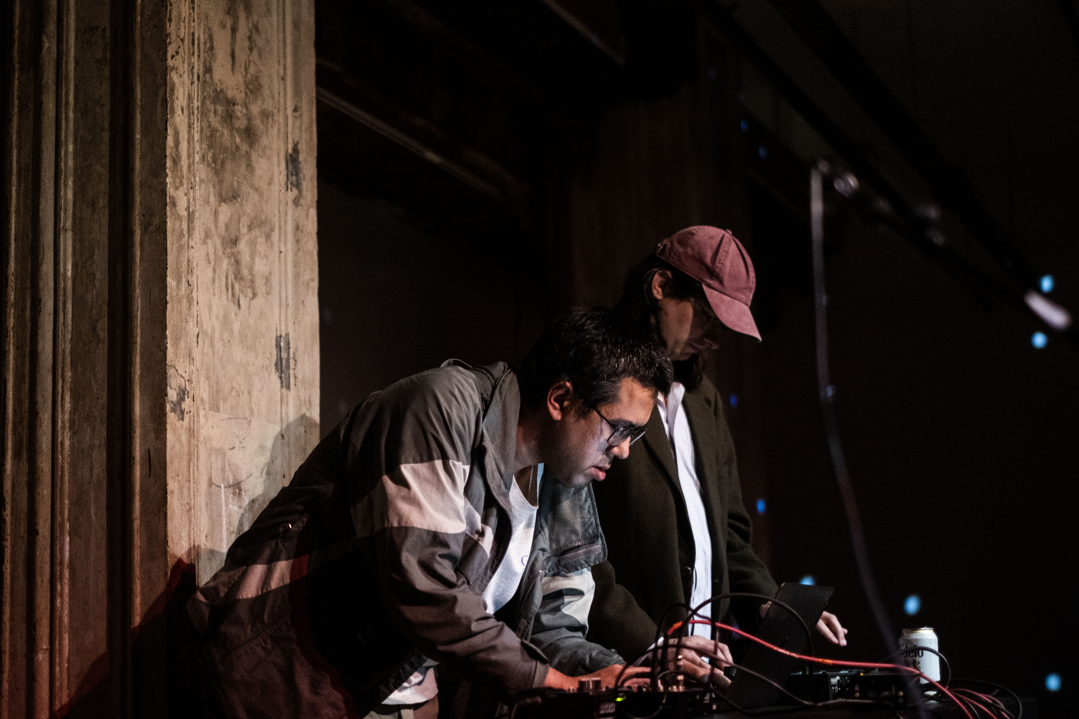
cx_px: 534
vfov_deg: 24.6
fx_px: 1648
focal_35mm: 55
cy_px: 347
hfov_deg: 36.2
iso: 3200
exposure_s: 1/250
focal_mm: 35
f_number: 1.4
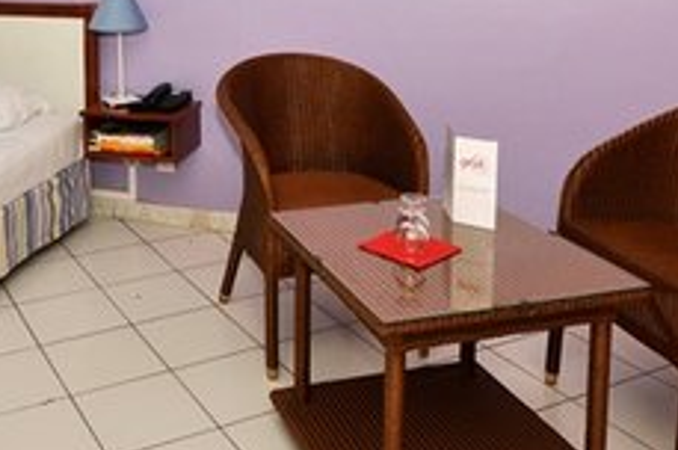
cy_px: -25
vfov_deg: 29.2
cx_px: 166
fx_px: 790
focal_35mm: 42
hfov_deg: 44.8
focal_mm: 10
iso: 200
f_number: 3.5
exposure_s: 1/180
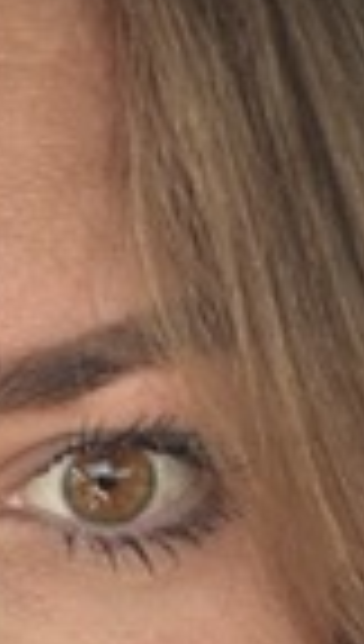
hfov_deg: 8.2
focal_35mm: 146
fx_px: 2492
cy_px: 838
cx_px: -211
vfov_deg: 14.1
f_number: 1.9
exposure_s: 1/121
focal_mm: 2.69
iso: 40
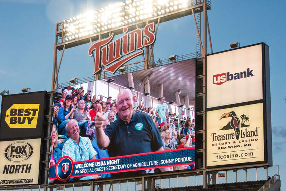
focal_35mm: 80
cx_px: 143
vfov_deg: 17.1
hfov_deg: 25.4
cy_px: 96
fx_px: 636
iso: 2500
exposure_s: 1/250
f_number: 16
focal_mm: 80
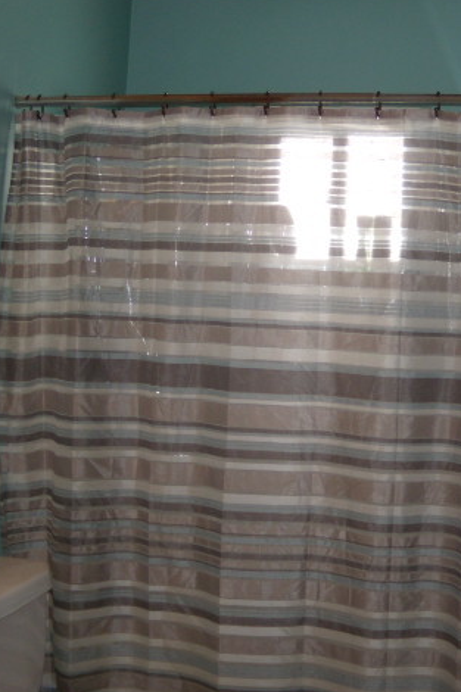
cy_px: 345
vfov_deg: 38.9
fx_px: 980
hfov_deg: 26.4
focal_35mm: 51
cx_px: 290
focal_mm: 6.4
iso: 100
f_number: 3.6
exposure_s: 1/30
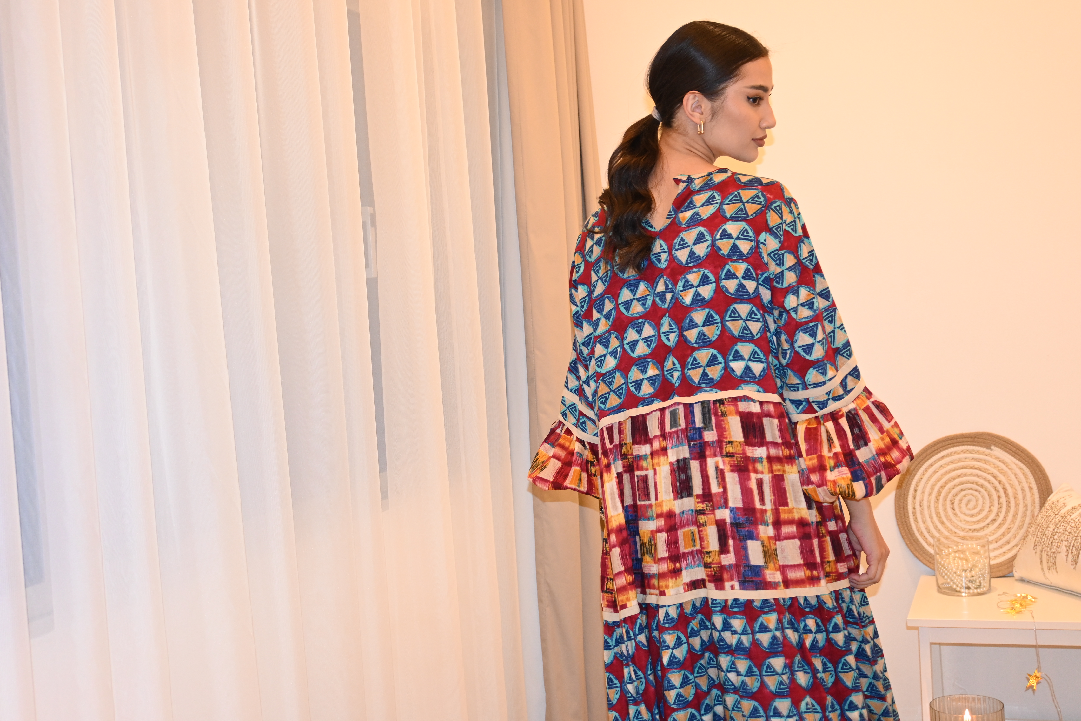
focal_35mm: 41
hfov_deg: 47.2
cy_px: 360
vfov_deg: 32.4
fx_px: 1239
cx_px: 540
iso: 1000
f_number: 4.5
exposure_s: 1/60
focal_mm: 27.5
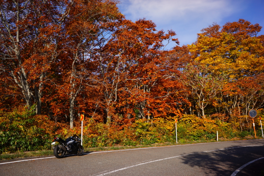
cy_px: 88
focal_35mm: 30
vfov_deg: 43.6
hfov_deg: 61.9
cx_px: 132
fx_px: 220
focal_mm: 20
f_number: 8
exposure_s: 1/250
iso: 100
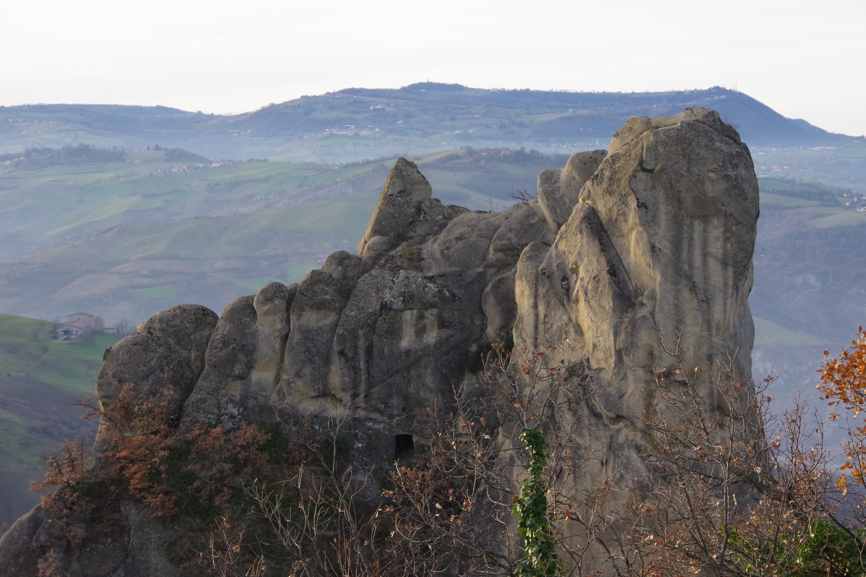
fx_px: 2165
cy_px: 288
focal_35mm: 90
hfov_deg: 22.6
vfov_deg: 15.2
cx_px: 433
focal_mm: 60
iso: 1600
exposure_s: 1/200
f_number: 9
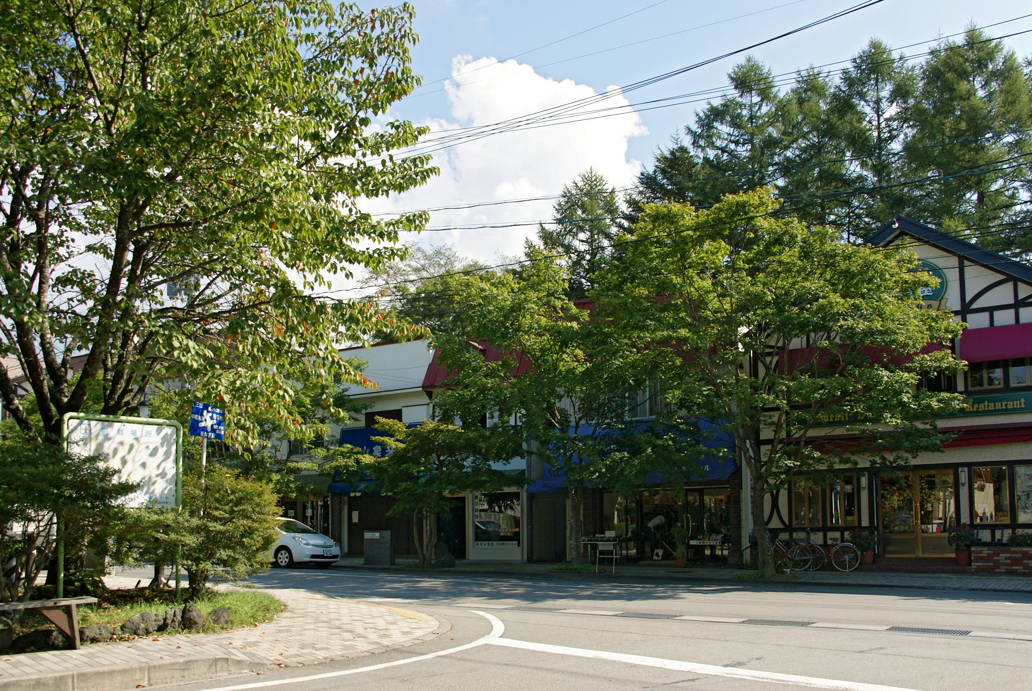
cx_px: 516
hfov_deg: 57.2
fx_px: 947
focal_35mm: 33
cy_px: 346
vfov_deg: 40.1
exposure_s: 1/100
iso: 100
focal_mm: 22
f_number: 7.1
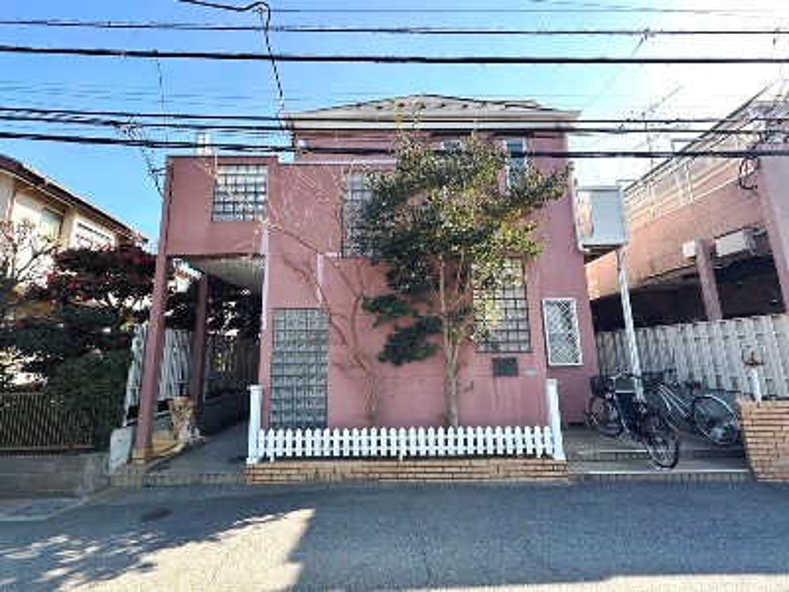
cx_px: 394
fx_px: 319
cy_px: 296
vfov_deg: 85.7
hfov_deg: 102.1
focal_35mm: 14
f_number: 2.2
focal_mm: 2.22
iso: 40
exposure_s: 1/247
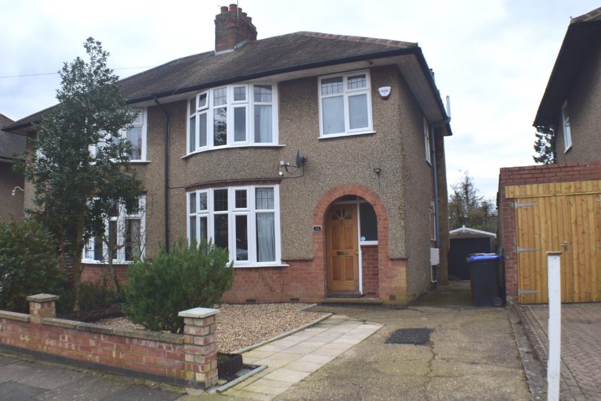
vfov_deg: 36.9
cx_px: 300
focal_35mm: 36
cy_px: 200
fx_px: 601
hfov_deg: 53.1
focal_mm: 24
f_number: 10
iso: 400
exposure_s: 1/250
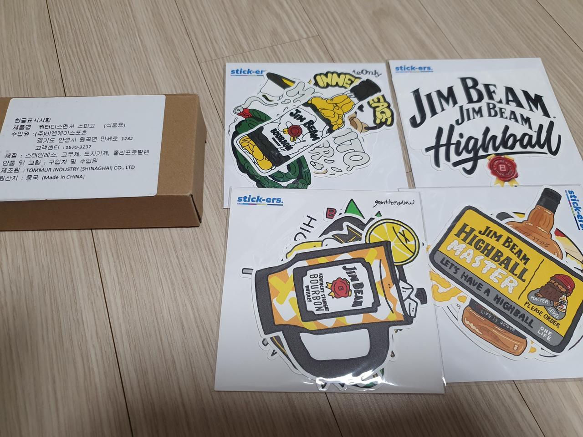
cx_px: 292
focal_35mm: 26
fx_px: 438
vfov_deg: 53.1
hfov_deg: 67.3
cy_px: 218
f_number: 1.5
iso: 160
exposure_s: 1/120
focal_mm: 4.32
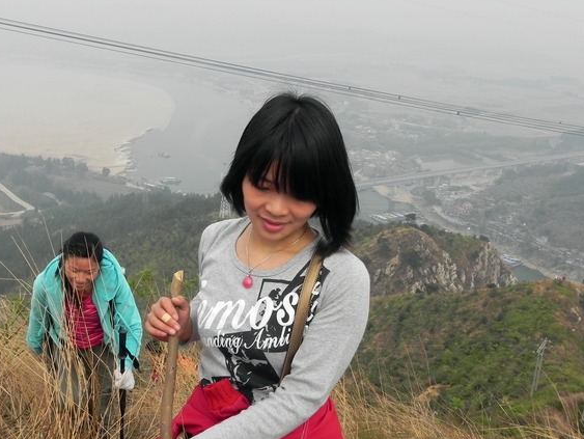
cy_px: 232
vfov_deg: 35.2
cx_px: 252
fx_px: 692
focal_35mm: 41
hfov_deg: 45.6
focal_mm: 5.9
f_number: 6.3
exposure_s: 1/270
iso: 160
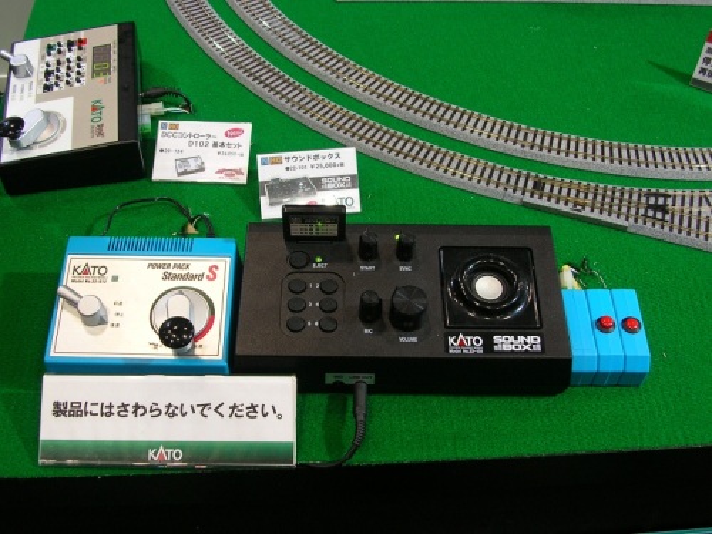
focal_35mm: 42
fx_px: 864
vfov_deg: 34.3
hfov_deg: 44.8
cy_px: 267
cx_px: 356
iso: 50
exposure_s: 1/16.6
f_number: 3
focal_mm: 7.1
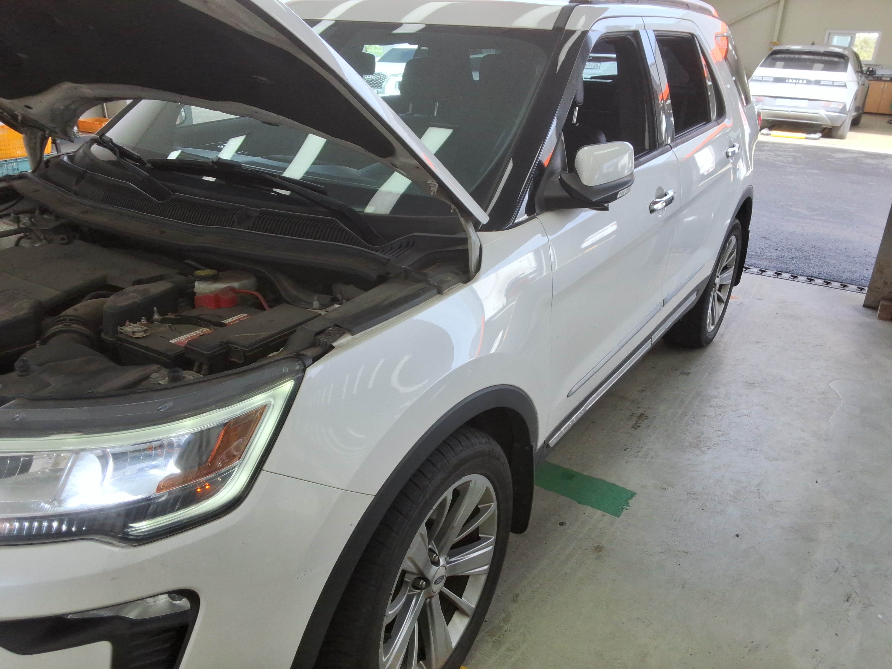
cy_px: 334
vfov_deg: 49.7
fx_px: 722
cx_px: 446
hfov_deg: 63.4
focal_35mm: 28
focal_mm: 2.91
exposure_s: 1/273
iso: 32
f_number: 1.9
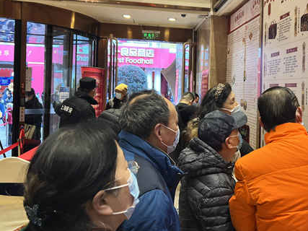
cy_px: 94
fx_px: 347
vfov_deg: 36.7
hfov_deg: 46.8
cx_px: 214
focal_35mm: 39
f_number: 1.5
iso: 125
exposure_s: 1/100
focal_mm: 5.7
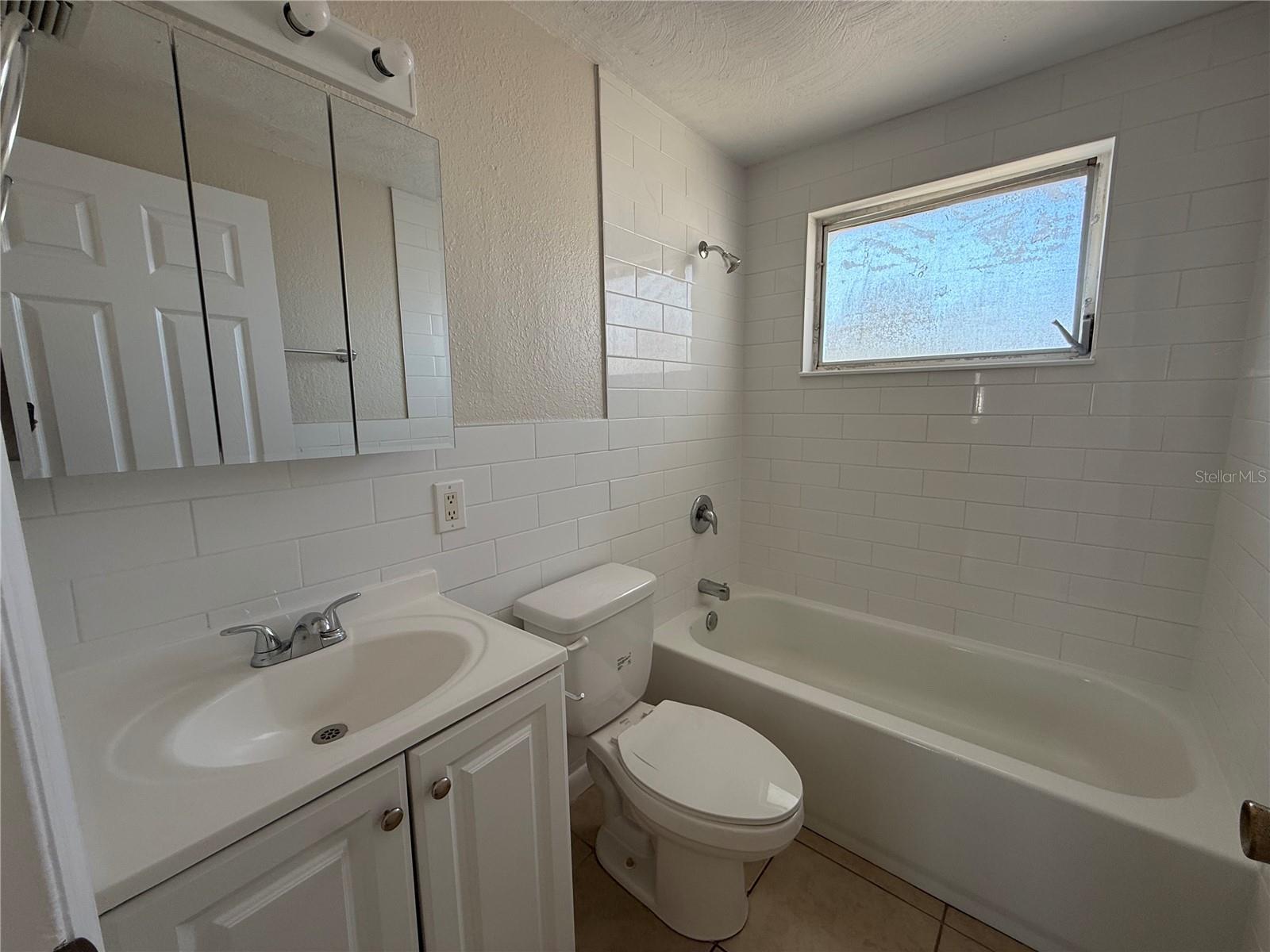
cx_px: 635
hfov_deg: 102.1
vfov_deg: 85.7
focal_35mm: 14
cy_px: 476
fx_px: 514
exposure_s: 1/99
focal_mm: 2.22
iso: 100
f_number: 2.2
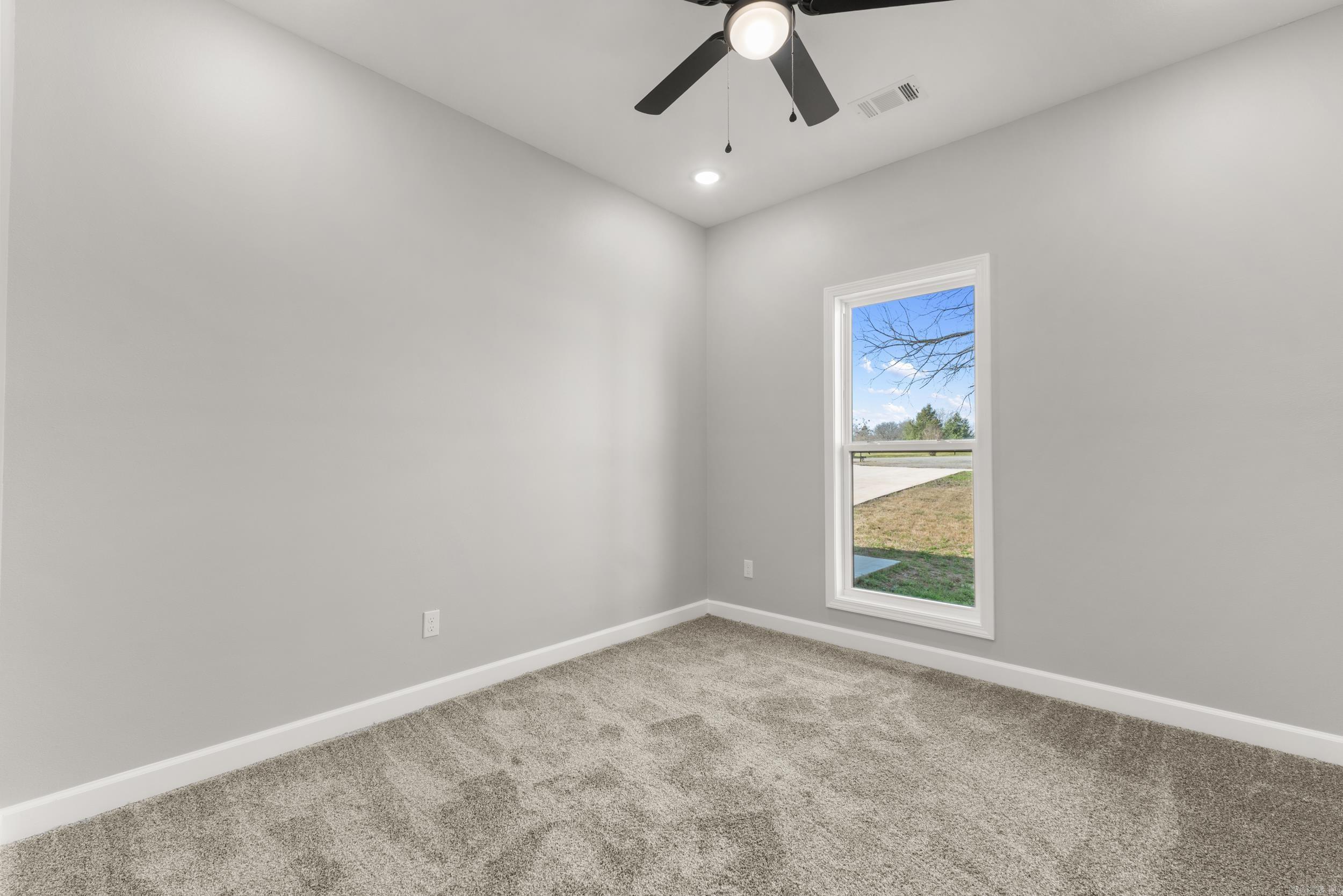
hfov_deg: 100.4
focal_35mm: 15
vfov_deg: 77.3
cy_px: 448
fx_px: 560
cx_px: 672
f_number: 9
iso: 200
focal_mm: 10
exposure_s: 1/3
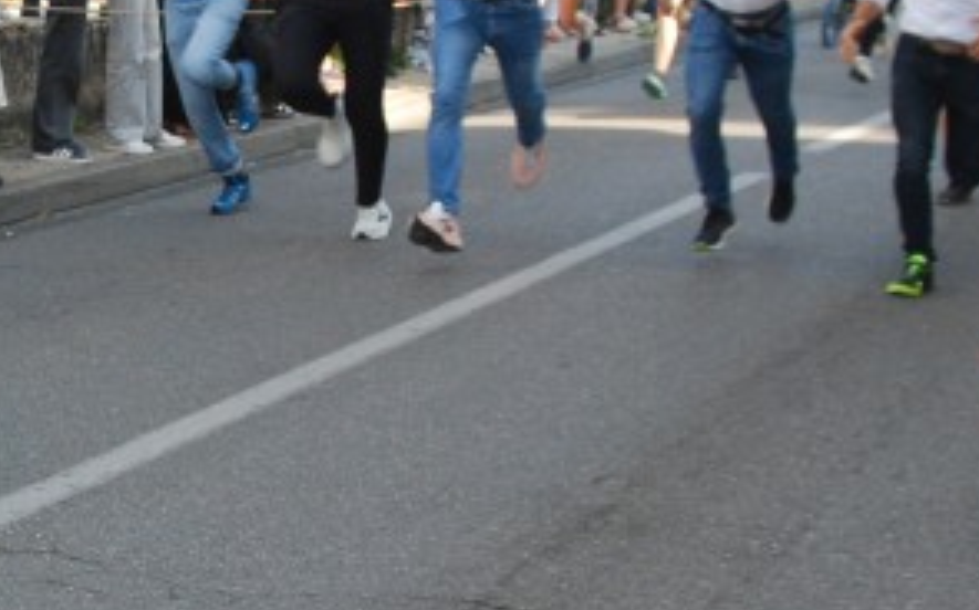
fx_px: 2720
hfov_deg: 19.9
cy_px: 209
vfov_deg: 12.8
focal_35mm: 102
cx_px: 68
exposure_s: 1/200
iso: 400
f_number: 8
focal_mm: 22
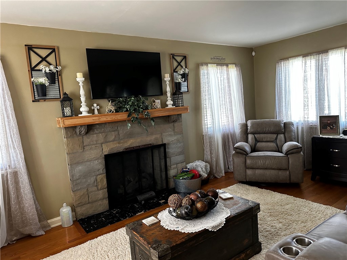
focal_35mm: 24
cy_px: 130
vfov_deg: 56.8
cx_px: 174
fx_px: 241
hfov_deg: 71.6
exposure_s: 1/60
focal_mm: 6.86
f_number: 1.78
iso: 640
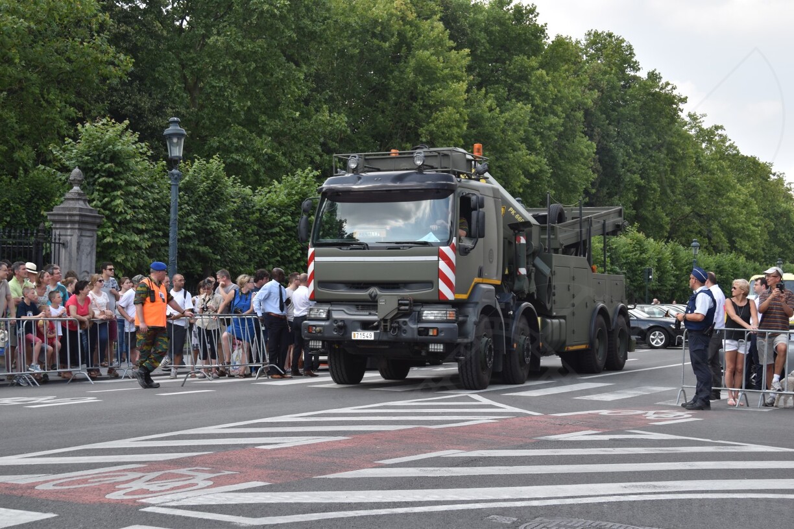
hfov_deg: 33.4
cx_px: 397
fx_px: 1323
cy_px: 264
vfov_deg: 22.6
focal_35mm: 60
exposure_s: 1/200
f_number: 7.1
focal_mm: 40
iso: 100
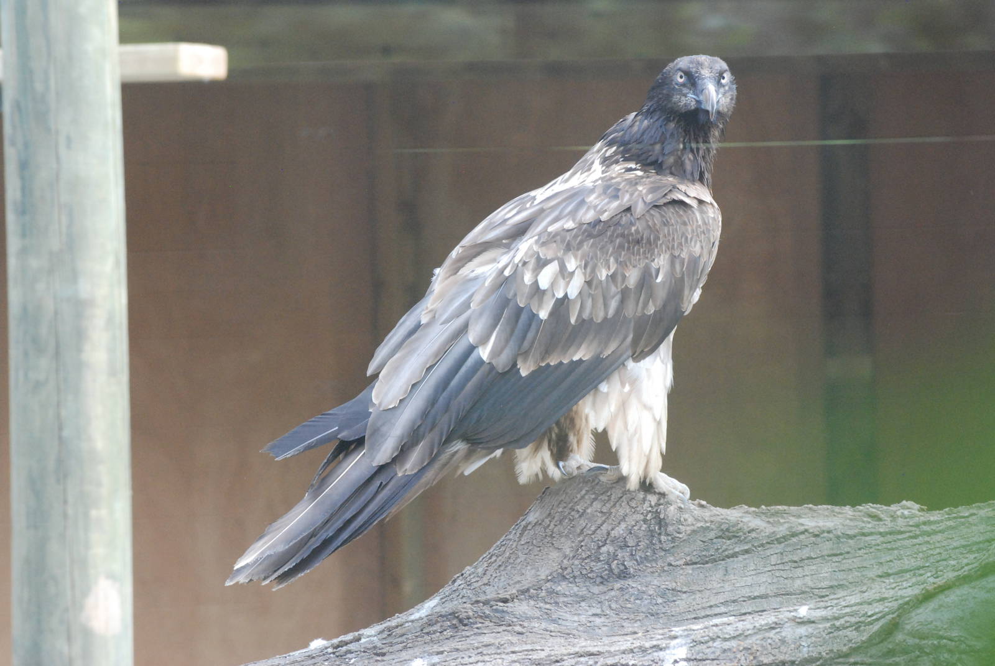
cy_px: 333
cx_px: 498
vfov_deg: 5.4
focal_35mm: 255
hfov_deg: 8.1
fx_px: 7056
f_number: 8
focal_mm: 170
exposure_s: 1/160
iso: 1600
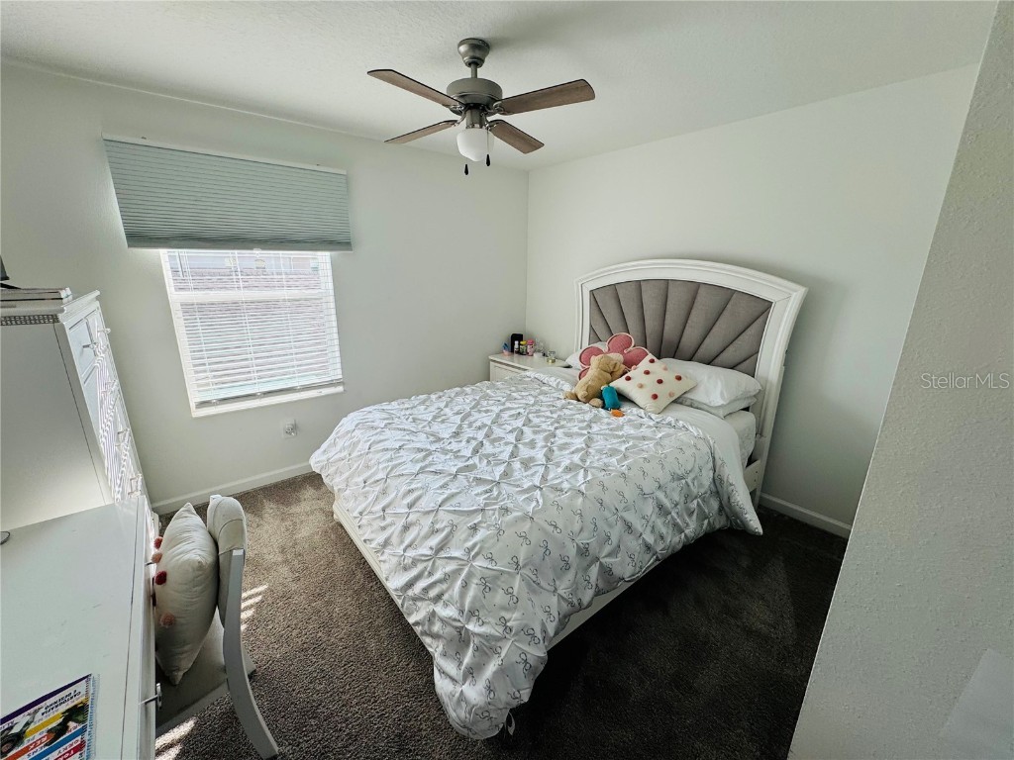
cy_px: 380
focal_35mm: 14
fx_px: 410
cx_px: 507
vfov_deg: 85.7
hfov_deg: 102.1
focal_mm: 2.22
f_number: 2.2
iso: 40
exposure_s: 1/163
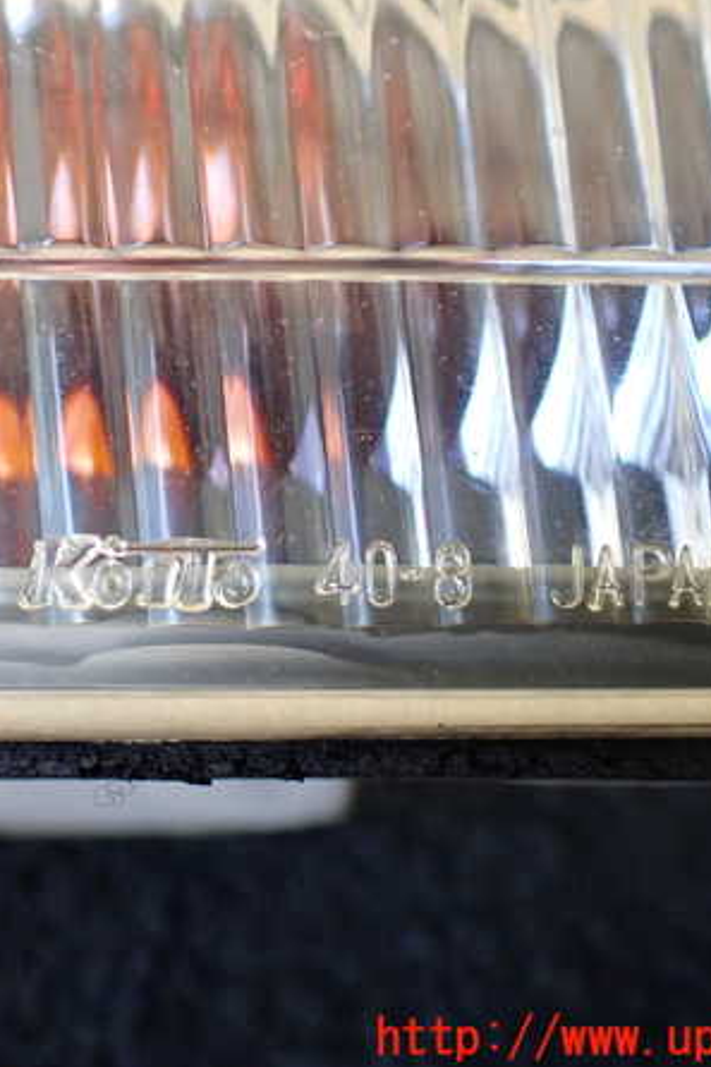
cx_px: 199
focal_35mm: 42
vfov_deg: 46.4
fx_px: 1245
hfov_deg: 31.4
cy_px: 531
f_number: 2.3
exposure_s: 1/125
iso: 500
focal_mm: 5.4
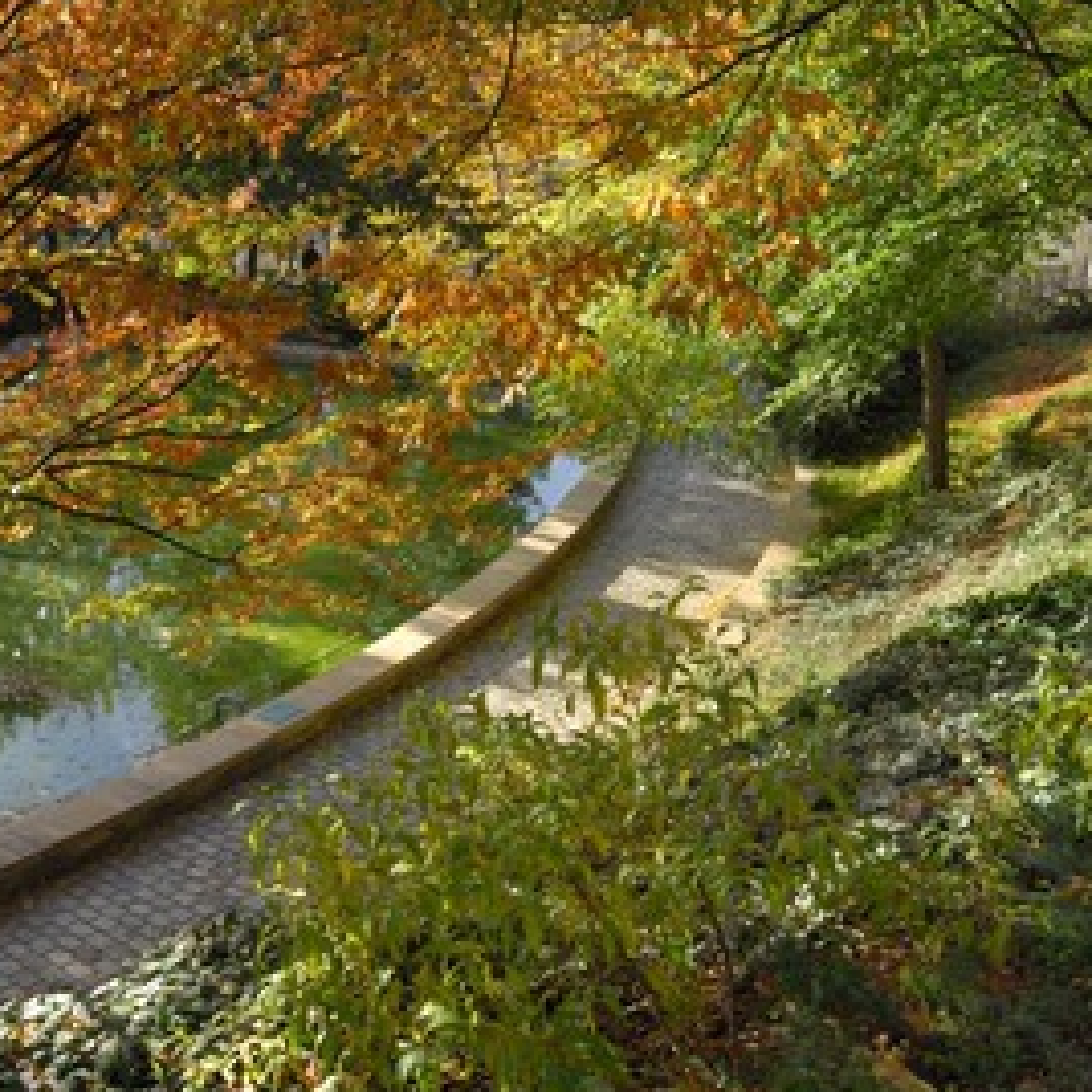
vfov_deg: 35.4
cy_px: 566
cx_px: 495
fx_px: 1713
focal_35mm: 48
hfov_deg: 35.3
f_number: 6.7
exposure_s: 1/60
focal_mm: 24
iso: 100
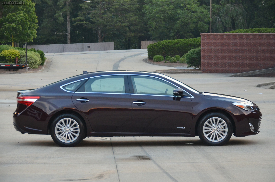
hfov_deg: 18.2
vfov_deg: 12.1
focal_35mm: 112
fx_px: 858
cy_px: 91
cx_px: 138
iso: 1600
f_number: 5
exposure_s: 1/400
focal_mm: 75
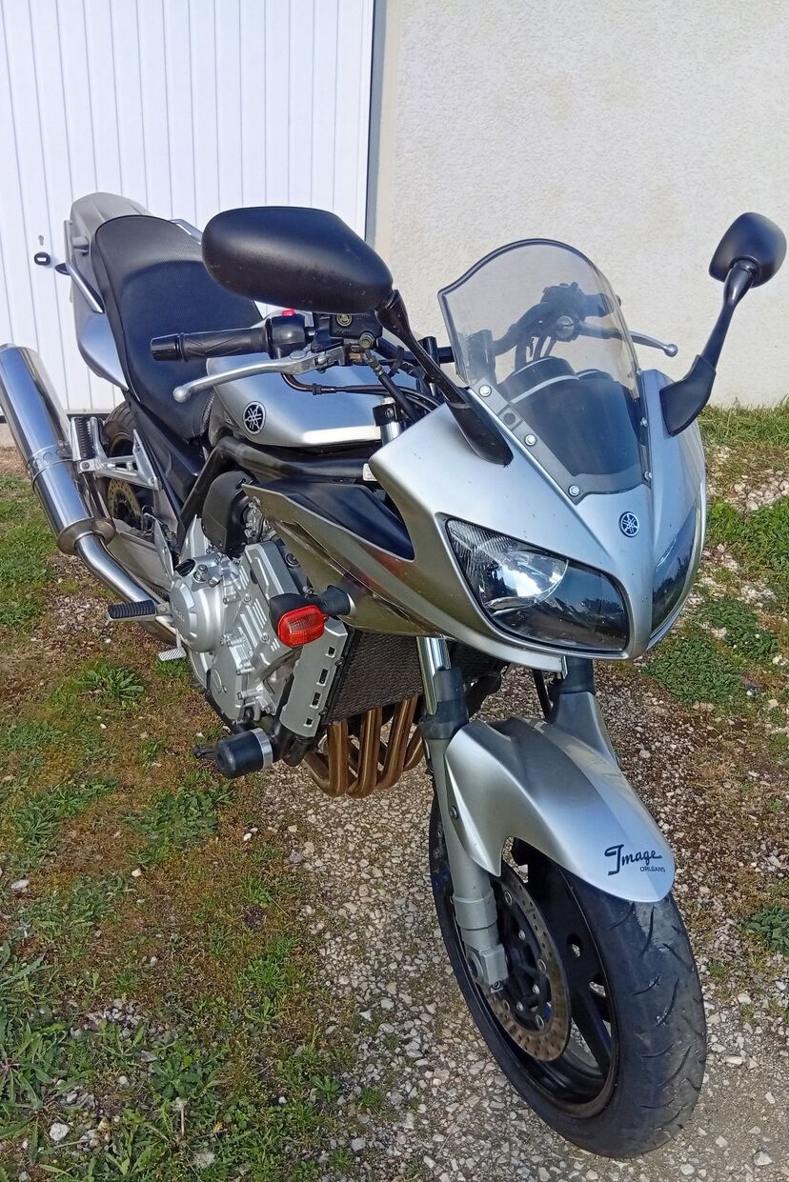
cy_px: 608
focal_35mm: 29
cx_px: 406
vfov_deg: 63.6
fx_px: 953
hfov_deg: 45.0
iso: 50
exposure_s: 1/538
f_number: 1.8
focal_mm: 3.84
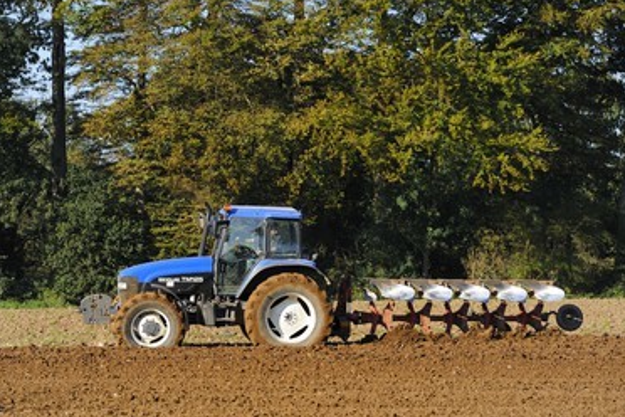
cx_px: 323
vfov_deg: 6.1
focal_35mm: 226
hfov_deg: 9.1
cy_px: 197
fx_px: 3923
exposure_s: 1/250
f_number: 8
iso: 200
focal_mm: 200
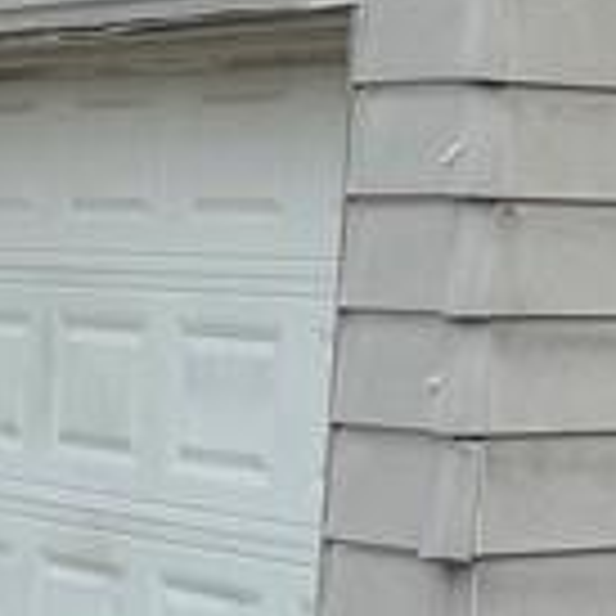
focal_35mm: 159
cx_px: 1138
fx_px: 3201
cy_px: -162
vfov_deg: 10.8
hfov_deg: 10.3
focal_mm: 6.76
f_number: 1.78
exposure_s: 1/1689
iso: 80
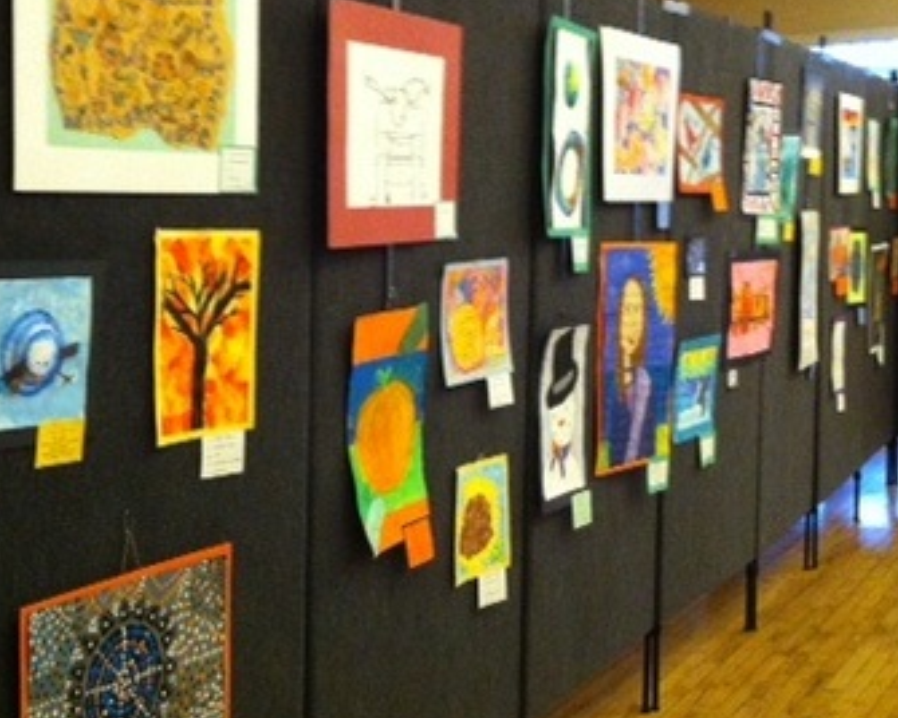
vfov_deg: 25.0
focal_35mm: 61
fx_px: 1621
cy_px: 327
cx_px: 324
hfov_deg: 30.8
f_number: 2.8
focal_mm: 3.85
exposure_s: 1/15
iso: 400
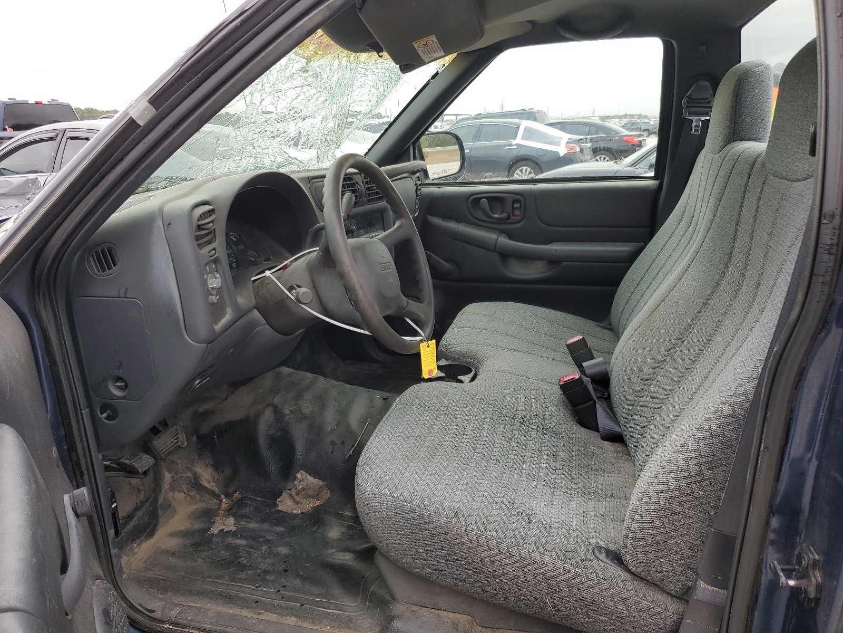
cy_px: 316
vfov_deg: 53.1
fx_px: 633
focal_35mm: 26
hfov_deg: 67.3
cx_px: 422
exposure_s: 1/244
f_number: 1.5
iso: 50
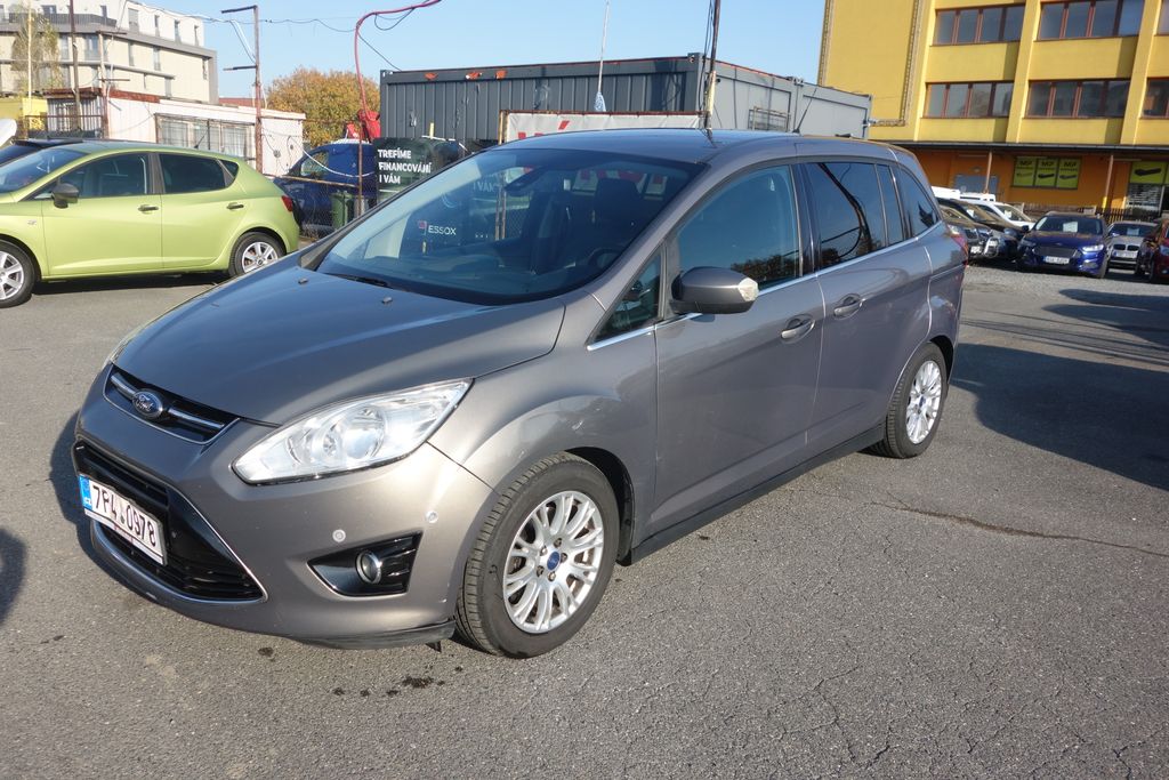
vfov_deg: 46.4
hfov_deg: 65.5
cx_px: 584
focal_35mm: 28
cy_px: 390
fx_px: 909
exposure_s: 1/250
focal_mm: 10.4
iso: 125
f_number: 5.6
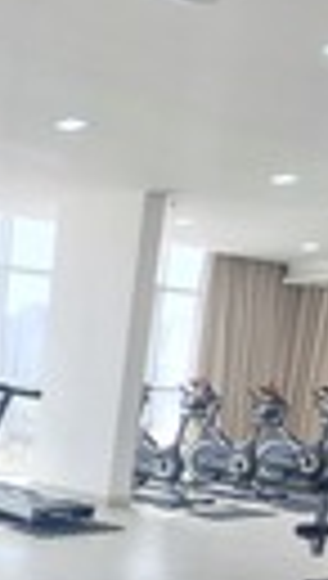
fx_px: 770
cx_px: -200
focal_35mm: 50
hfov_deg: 19.9
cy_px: 488
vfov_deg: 39.2
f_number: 2.2
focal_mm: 1.74
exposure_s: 1/100
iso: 50
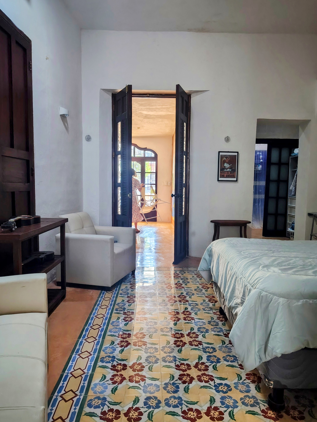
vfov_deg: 71.6
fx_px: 293
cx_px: 158
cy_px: 211
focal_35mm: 24
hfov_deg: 56.8
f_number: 1.8
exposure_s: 1/50
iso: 1527
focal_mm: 5.56
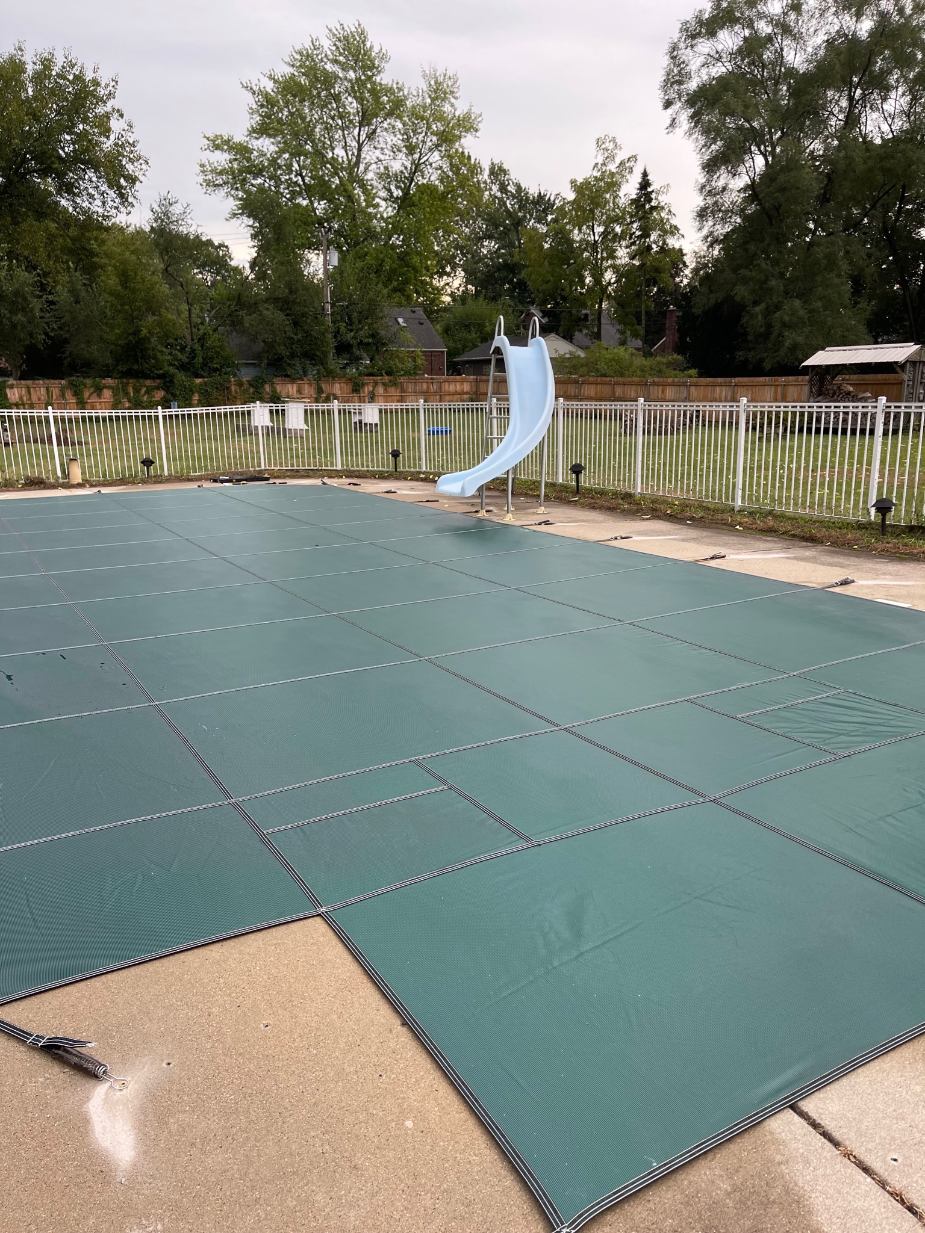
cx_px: 462
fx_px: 927
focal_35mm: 26
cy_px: 616
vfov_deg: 67.3
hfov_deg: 53.0
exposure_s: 1/424
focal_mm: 5.1
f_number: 1.6
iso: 32
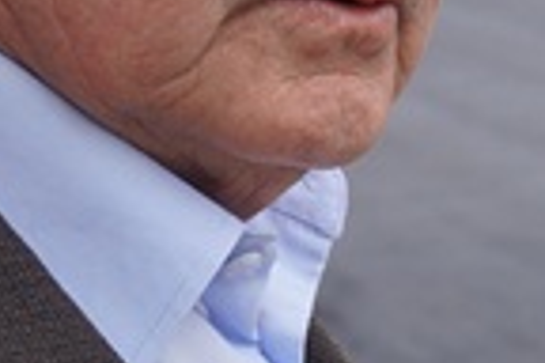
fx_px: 3403
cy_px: -51
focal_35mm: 225
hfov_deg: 8.8
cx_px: 931
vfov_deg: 6.1
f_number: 4.5
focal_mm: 27
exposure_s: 1/200
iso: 100
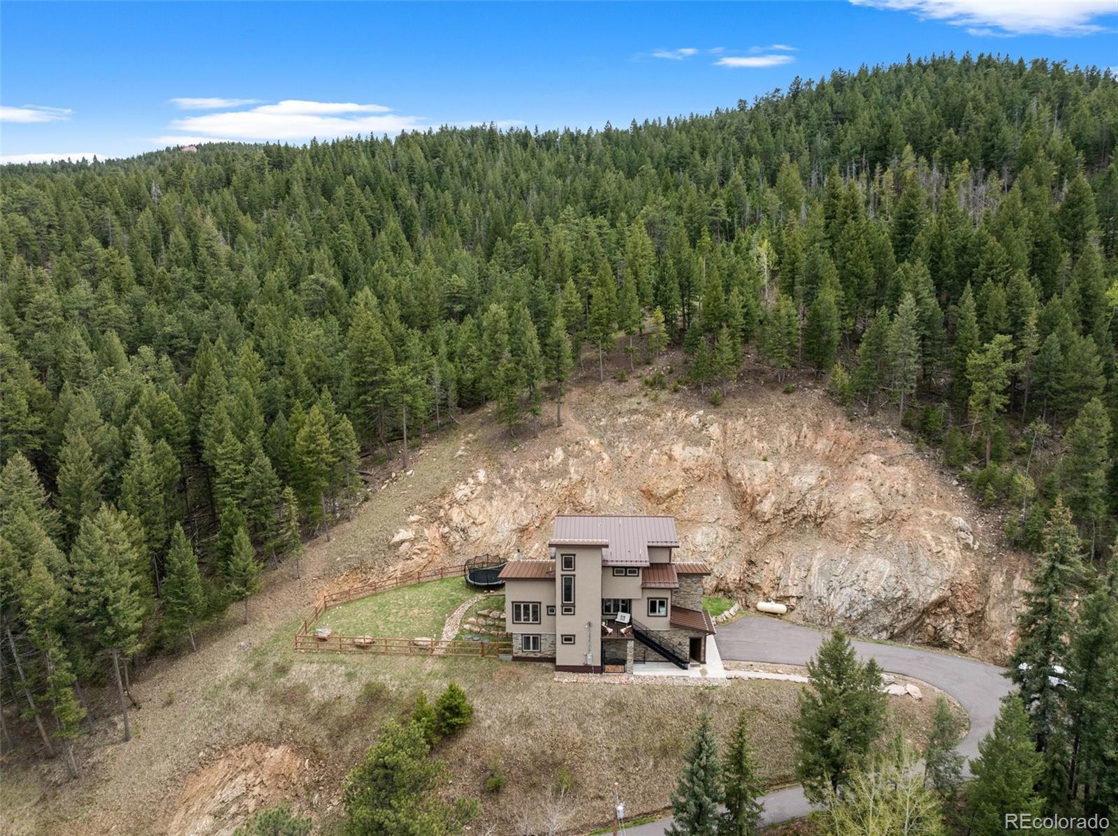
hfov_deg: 71.6
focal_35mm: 24
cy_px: 418
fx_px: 774
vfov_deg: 56.7
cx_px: 559
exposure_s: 1/2000
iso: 290
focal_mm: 12.29
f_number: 2.8
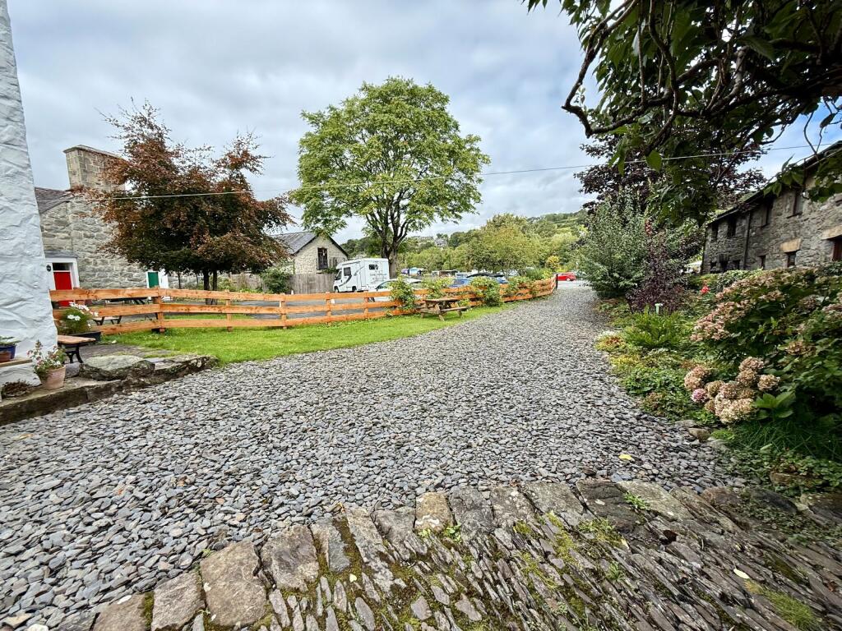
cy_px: 316
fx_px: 341
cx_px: 421
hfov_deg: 102.1
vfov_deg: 85.7
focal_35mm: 14
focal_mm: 2.22
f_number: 2.2
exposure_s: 1/779
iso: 50
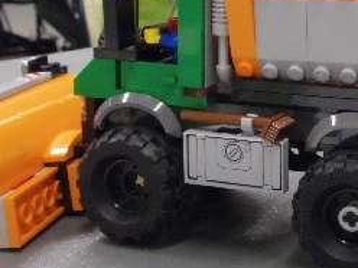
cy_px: 61
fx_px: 776
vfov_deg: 19.5
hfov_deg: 25.5
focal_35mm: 75
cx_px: 294
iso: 1250
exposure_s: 1/50
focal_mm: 5.7
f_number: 4.5
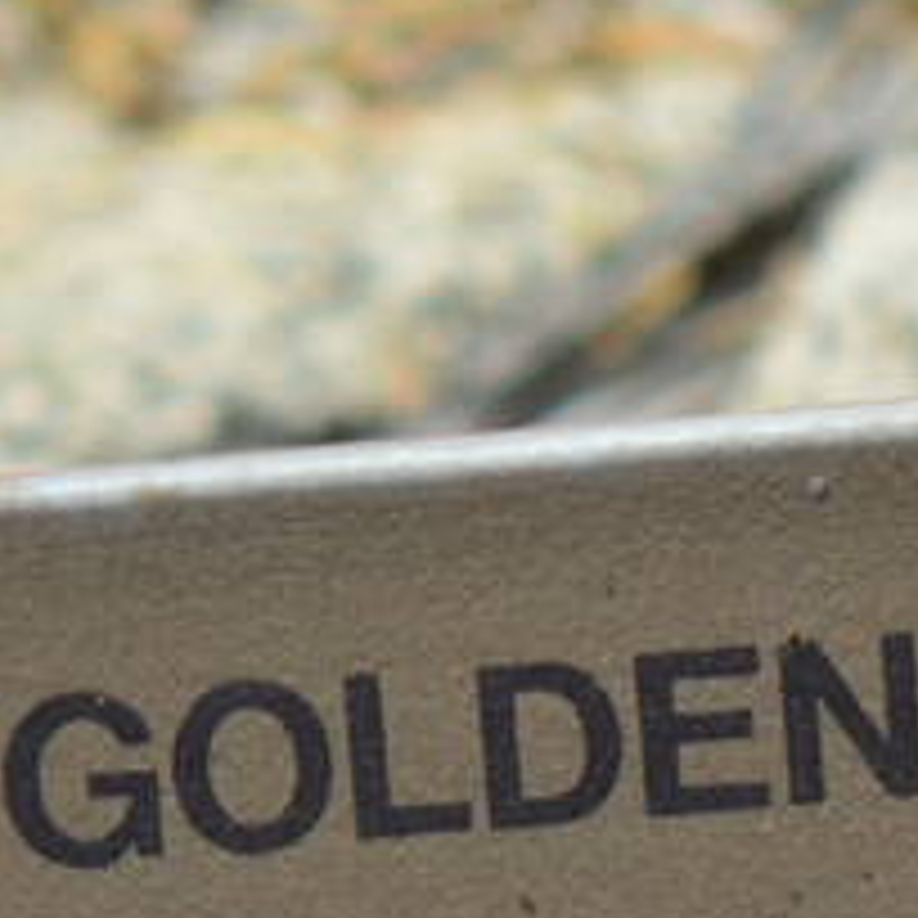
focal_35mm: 700
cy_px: 2106
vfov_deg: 2.5
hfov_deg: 2.5
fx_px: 21002
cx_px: 3092
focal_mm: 70
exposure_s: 1/800
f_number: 7.1
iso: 200
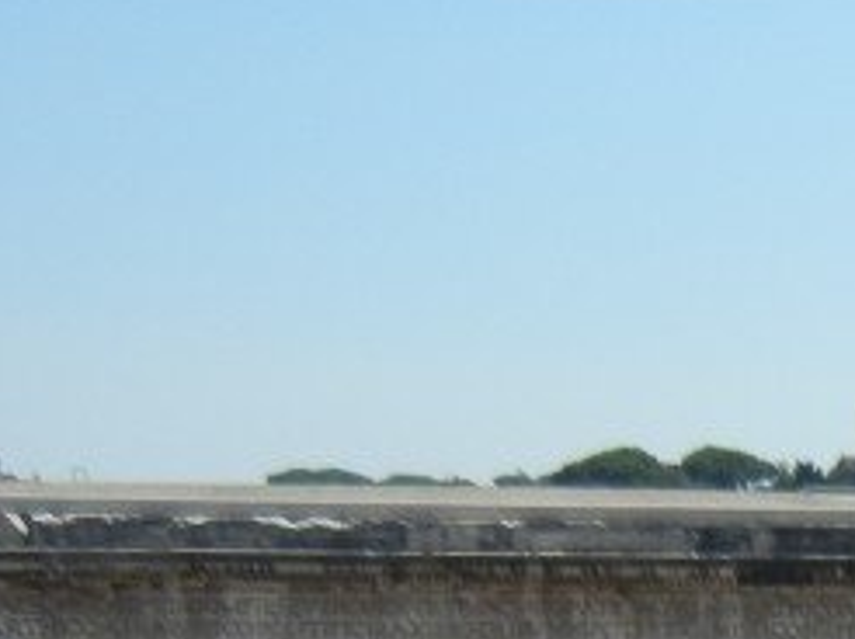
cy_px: 1059
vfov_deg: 11.2
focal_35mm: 125
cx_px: 1216
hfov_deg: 14.8
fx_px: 3084
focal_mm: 5.4
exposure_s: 1/430
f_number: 7
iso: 160
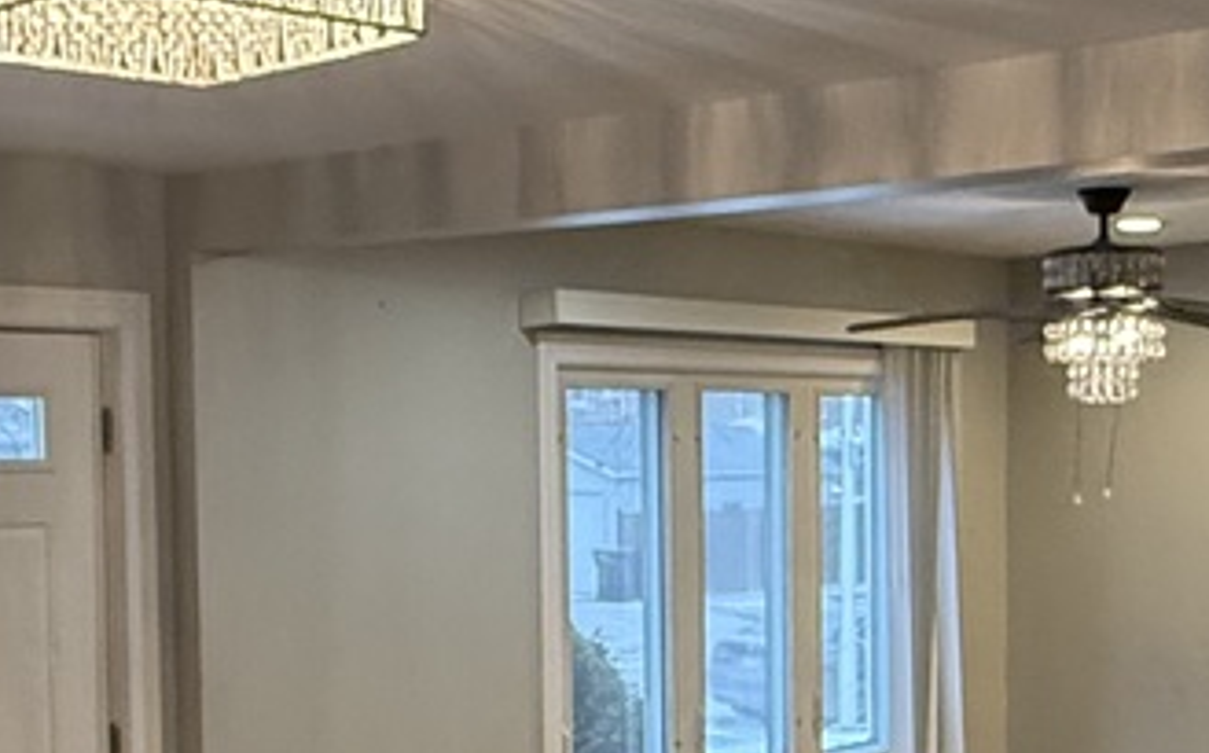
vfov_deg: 19.8
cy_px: 602
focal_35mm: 65
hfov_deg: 31.5
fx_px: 2140
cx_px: 639
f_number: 2.2
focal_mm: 2.22
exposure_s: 1/120
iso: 400
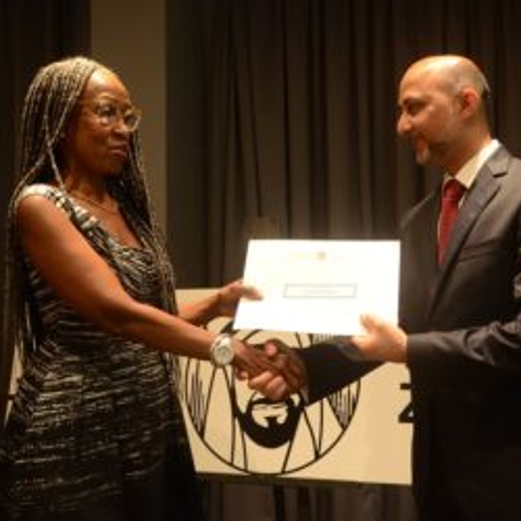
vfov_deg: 38.6
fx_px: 744
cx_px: 317
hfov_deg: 38.4
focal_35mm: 44
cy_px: 248
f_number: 4
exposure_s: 1/60
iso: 800
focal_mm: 21
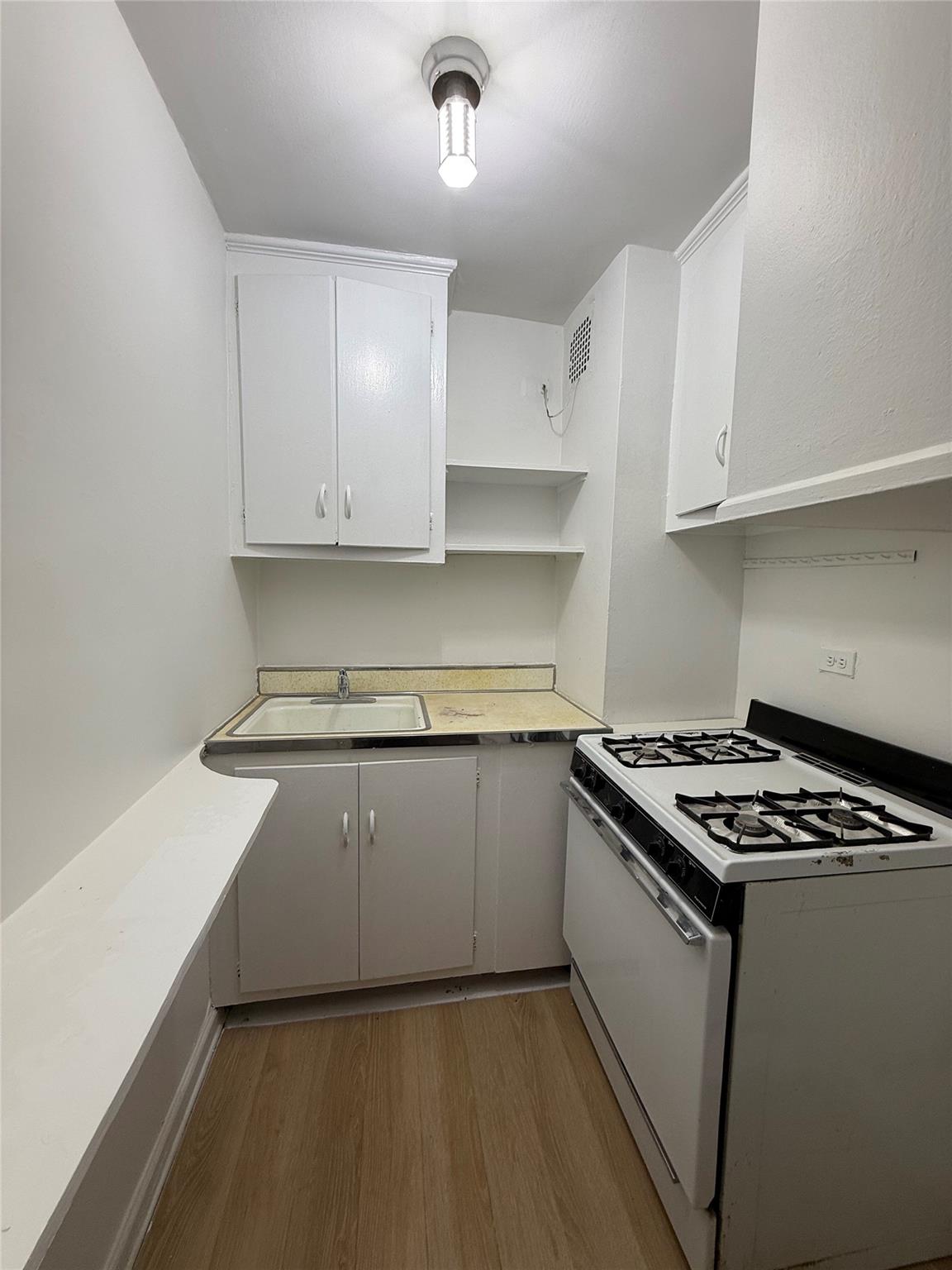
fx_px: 513
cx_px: 476
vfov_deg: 102.1
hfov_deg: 85.7
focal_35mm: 14
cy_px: 635
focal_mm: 2.22
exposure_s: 1/120
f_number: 2.2
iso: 64
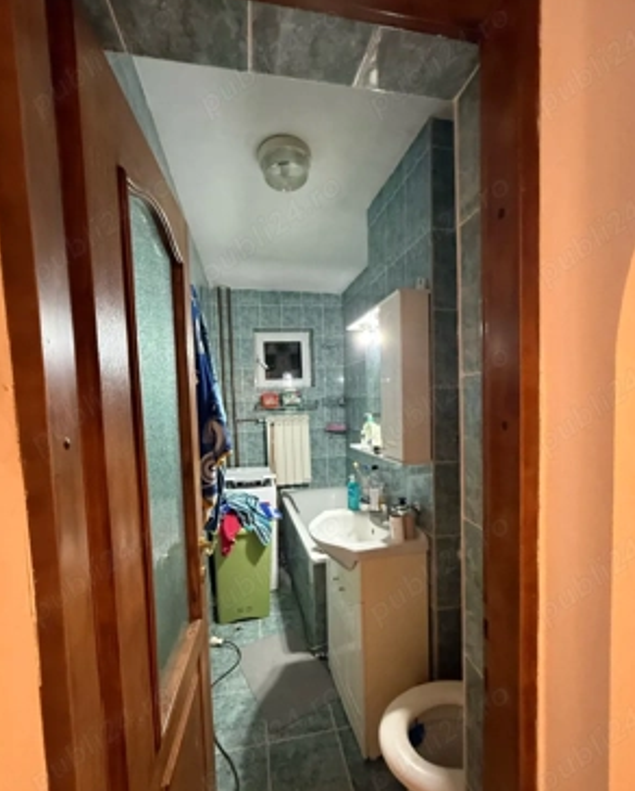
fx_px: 352
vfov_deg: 96.5
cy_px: 426
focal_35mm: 15
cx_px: 313
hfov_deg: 84.1
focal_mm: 2.22
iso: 640
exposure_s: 1/50
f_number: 2.2
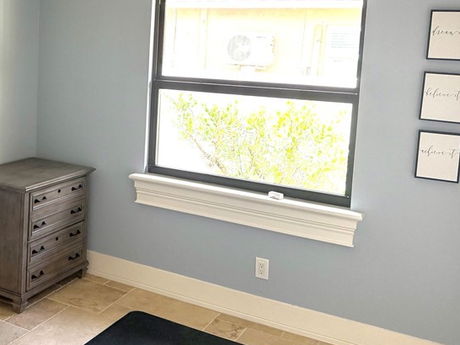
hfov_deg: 40.5
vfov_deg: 31.9
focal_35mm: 45
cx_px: 97
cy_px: 109
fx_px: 598
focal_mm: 6.76
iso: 200
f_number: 1.78
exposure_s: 1/186
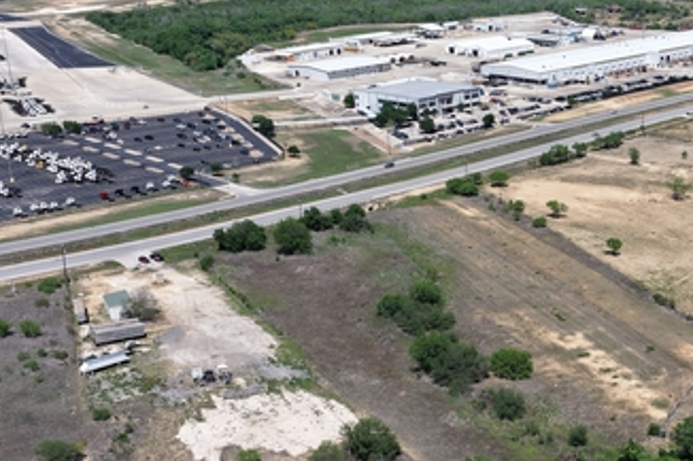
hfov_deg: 34.8
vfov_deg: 24.4
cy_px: 335
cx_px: 585
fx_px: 1058
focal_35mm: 55
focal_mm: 14.45
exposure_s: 1/1600
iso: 125
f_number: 2.8
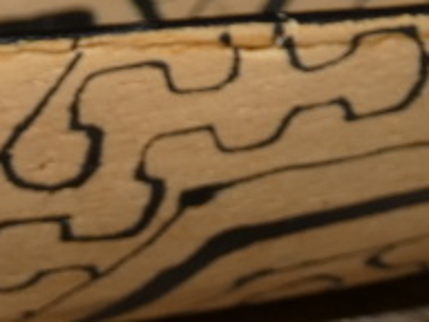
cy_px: 539
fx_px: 2119
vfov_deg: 8.4
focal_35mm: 171
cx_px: -69
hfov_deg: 11.4
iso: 80
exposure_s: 1/125
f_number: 3.6
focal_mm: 7.3
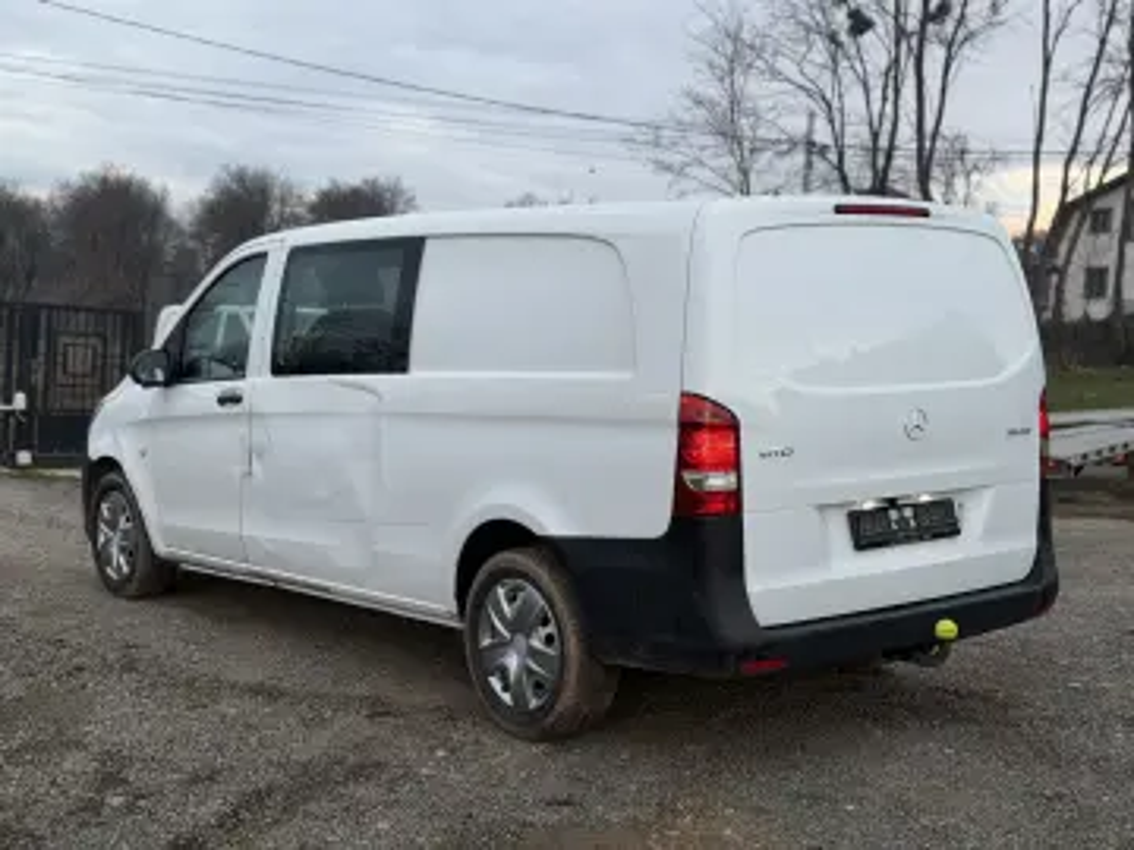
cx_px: 567
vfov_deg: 30.3
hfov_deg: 39.7
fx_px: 1572
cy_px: 425
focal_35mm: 48
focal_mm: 6.76
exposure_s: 1/60
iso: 100
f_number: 1.78
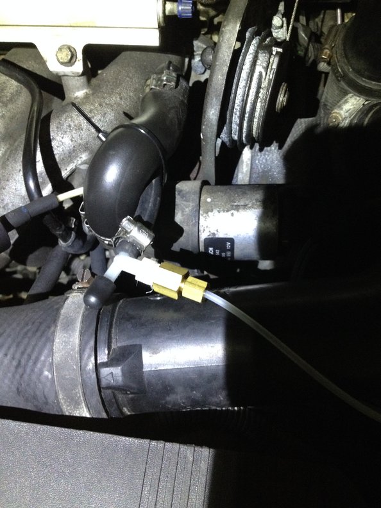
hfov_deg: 40.7
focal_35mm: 35
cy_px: 254
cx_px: 190
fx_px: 514
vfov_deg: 52.6
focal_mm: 4.28
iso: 320
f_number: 2.4
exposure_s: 1/20
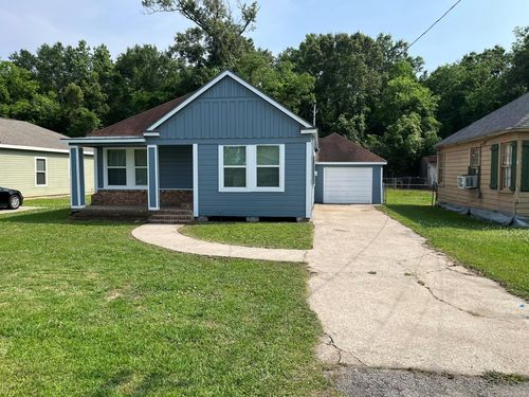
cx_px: 264
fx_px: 397
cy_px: 198
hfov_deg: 67.3
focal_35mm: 26
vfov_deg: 53.1
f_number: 1.6
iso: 50
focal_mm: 5.1
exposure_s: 1/3135
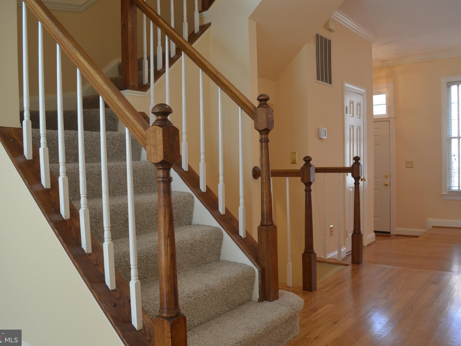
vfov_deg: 46.8
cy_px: 171
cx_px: 230
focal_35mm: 30
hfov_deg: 60.0
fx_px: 400
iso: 400
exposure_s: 1/80
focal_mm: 18
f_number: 4.5
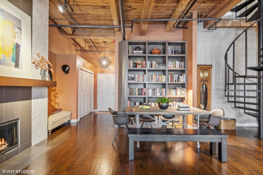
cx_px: 132
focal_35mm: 17
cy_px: 88
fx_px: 124
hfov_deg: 93.3
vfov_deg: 70.4
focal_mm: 17
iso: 320
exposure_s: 1.3
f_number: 9
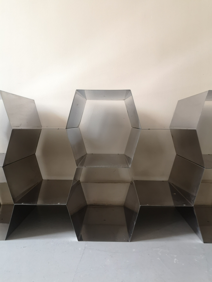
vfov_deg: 65.3
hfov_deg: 51.4
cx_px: 106
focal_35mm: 27
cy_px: 141
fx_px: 220
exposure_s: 1/33.3
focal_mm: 3.95
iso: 250
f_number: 1.8
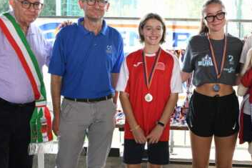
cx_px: 183
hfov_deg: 26.7
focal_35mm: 75
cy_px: 74
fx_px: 525
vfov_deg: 18.2
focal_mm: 42
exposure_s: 1/320
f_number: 7.1
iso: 2500
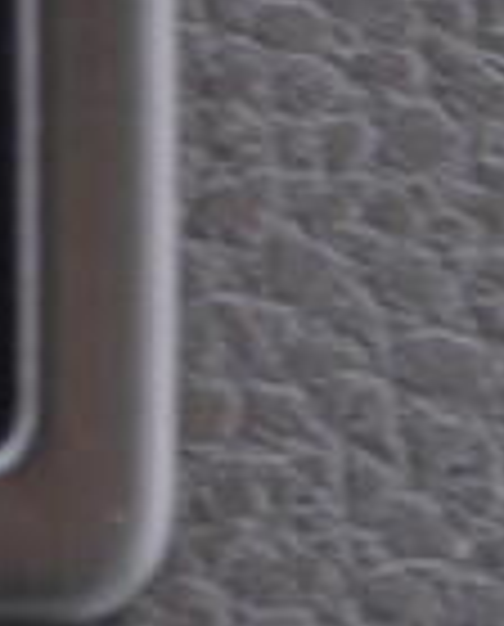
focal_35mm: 349
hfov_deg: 4.3
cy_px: -18
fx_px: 6479
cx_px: -1035
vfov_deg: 5.5
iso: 320
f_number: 2.8
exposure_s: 1/40
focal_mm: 24
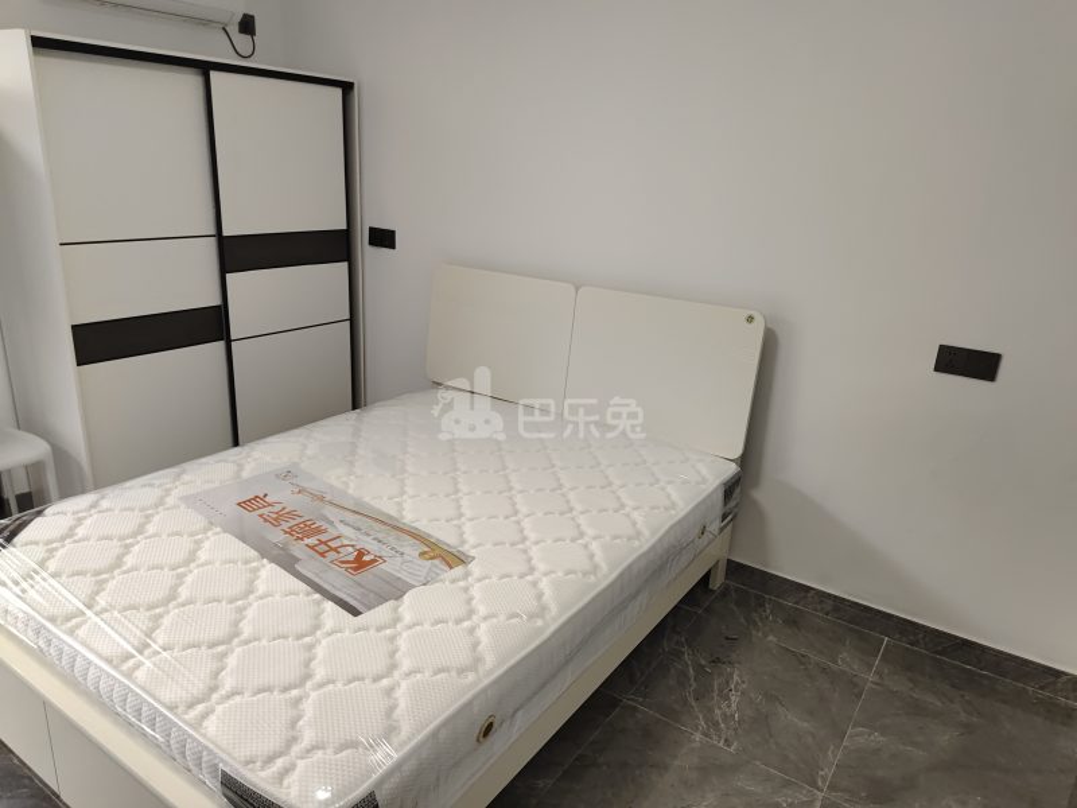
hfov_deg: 71.6
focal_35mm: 24
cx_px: 538
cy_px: 404
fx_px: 747
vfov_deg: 56.8
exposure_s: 1/100
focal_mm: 5.56
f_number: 1.88
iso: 334
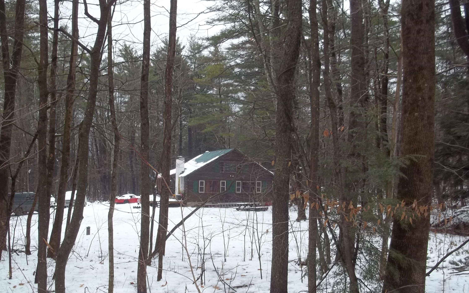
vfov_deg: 35.3
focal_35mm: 36
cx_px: 237
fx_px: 460
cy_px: 162
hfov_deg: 54.0
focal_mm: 5.9
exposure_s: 1/100
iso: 64
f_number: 3.3
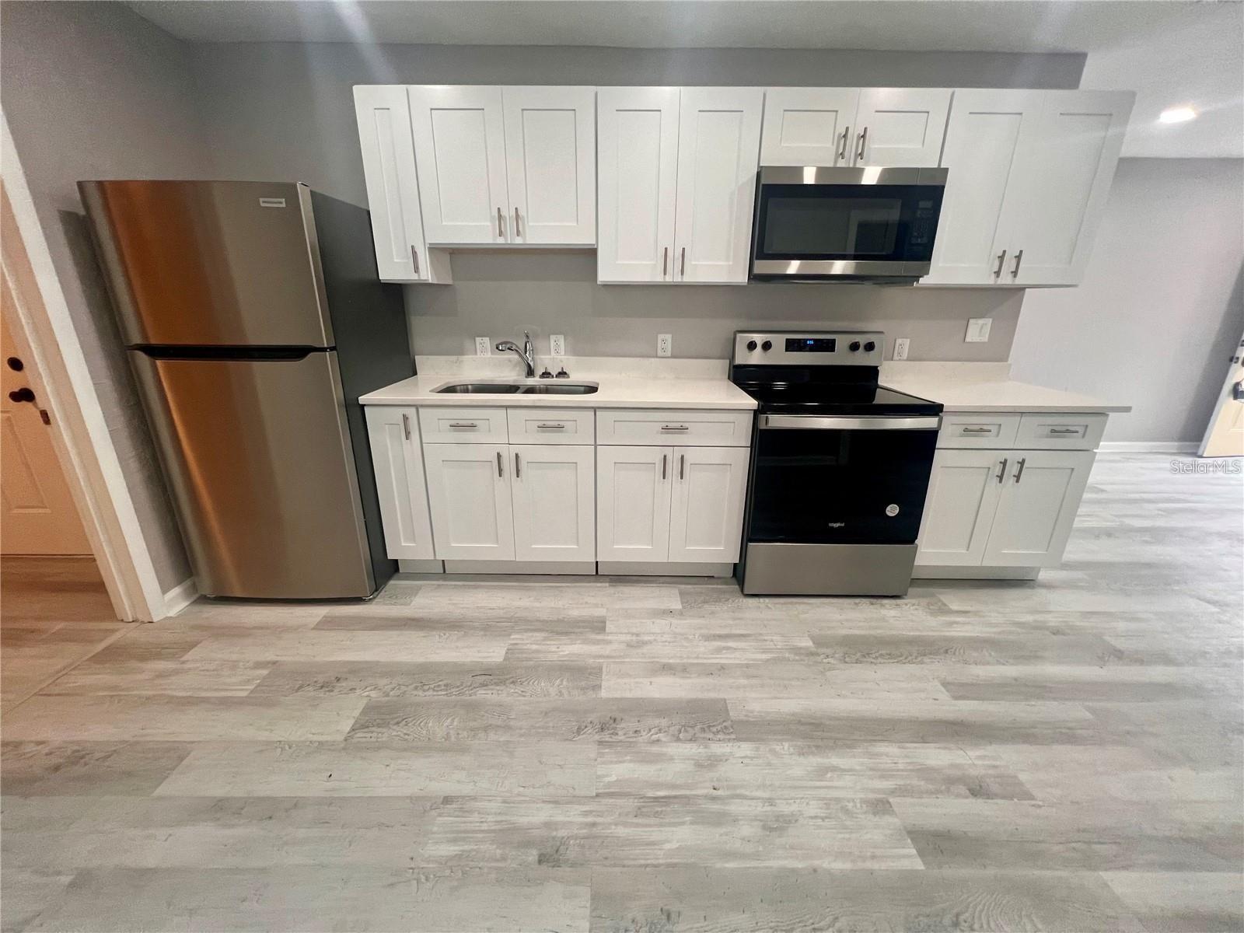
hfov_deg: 106.2
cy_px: 466
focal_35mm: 13
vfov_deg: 89.9
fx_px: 467
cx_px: 622
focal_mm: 1.57
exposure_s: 1/120
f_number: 1.8
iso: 200
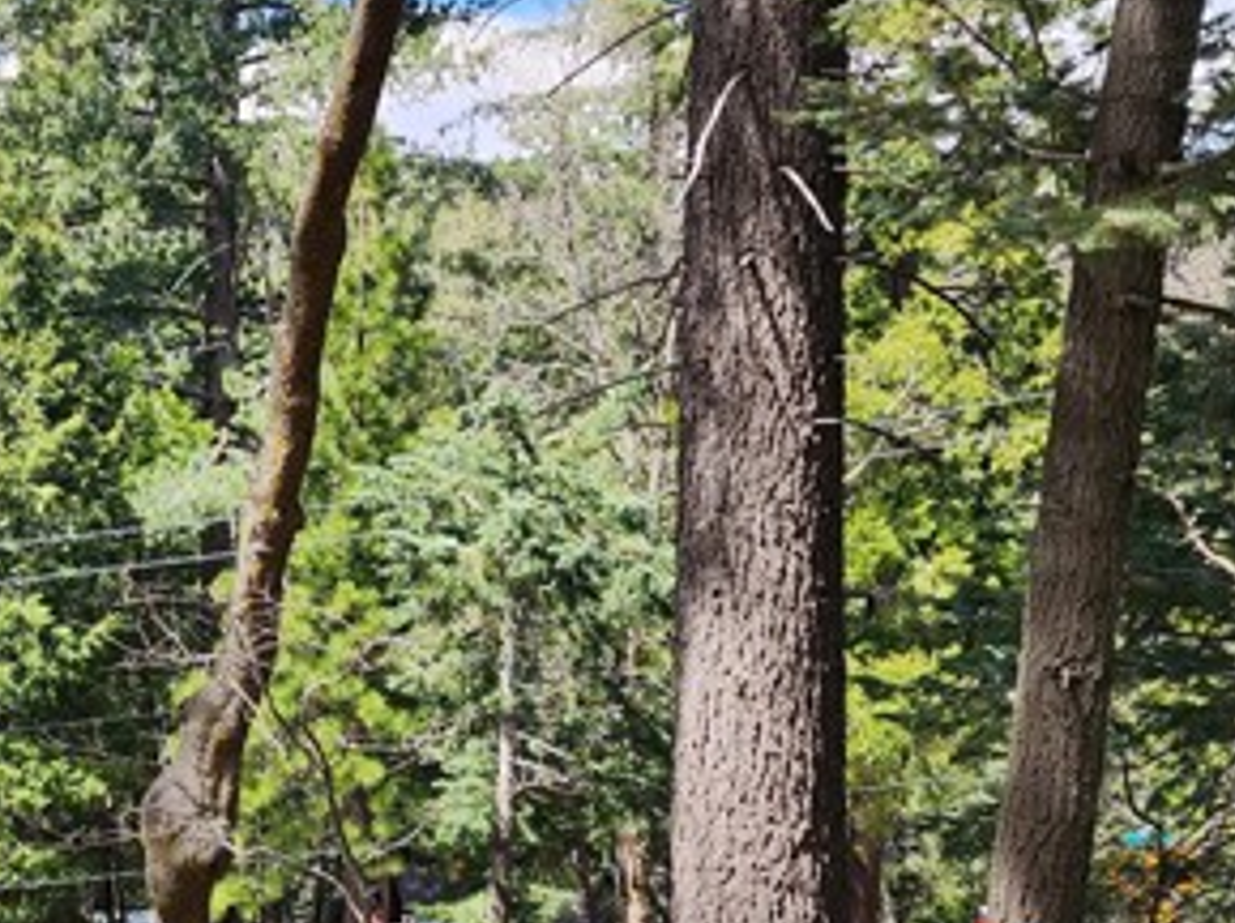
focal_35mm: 51
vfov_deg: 28.5
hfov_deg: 36.1
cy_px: 491
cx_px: 222
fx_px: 1817
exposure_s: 1/321
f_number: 1.8
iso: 12
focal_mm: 6.4
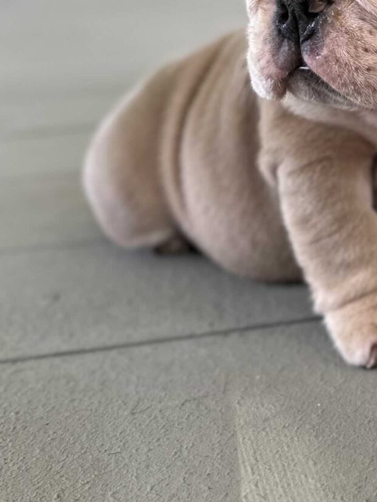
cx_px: 431
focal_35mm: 74
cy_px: 39
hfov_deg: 19.0
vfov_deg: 25.4
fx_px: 1074
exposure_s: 1/121
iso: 160
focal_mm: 6.86
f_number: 1.78
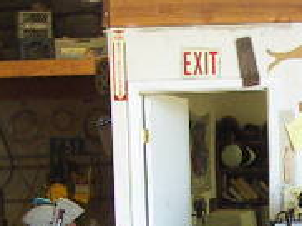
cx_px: 362
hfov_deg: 15.9
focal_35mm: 119
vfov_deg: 12.1
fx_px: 1037
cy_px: 292
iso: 125
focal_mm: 4.7
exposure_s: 1/50
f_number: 2.8
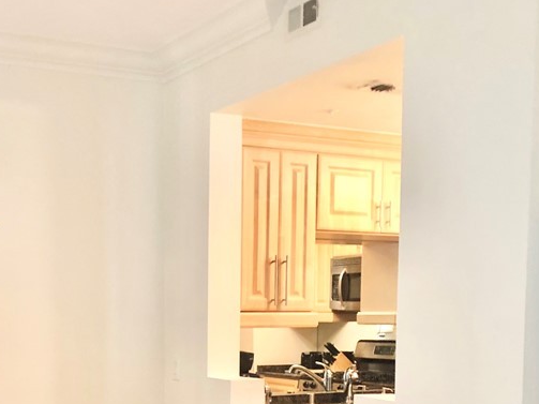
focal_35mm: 57
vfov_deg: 24.7
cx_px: 141
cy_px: 384
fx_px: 887
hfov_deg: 33.2
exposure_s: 1/12
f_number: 1.8
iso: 100
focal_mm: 3.99
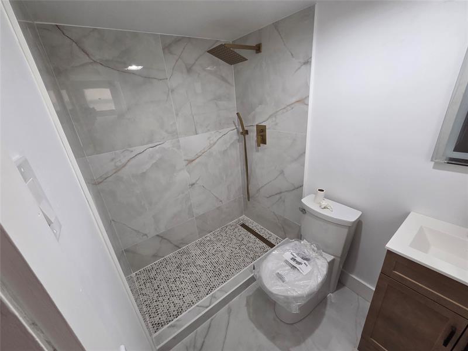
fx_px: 176
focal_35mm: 13
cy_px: 176
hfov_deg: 106.2
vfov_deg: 89.9
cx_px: 234
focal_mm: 2.2
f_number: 2.2
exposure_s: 1/60
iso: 200
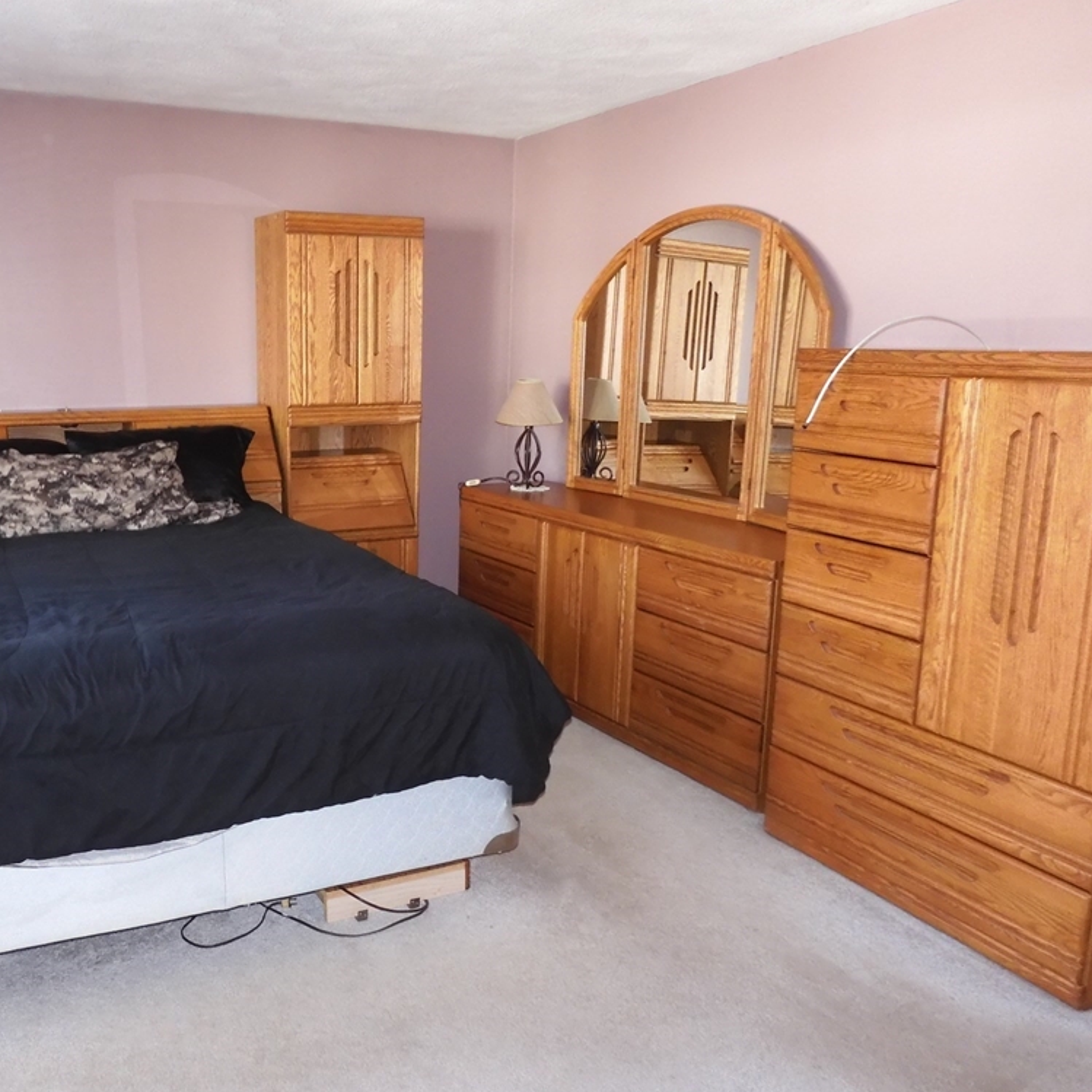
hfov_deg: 54.6
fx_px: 1035
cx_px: 373
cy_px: 548
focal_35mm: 29
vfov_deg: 55.6
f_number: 3.4
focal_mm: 4.3
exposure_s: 1/30
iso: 560
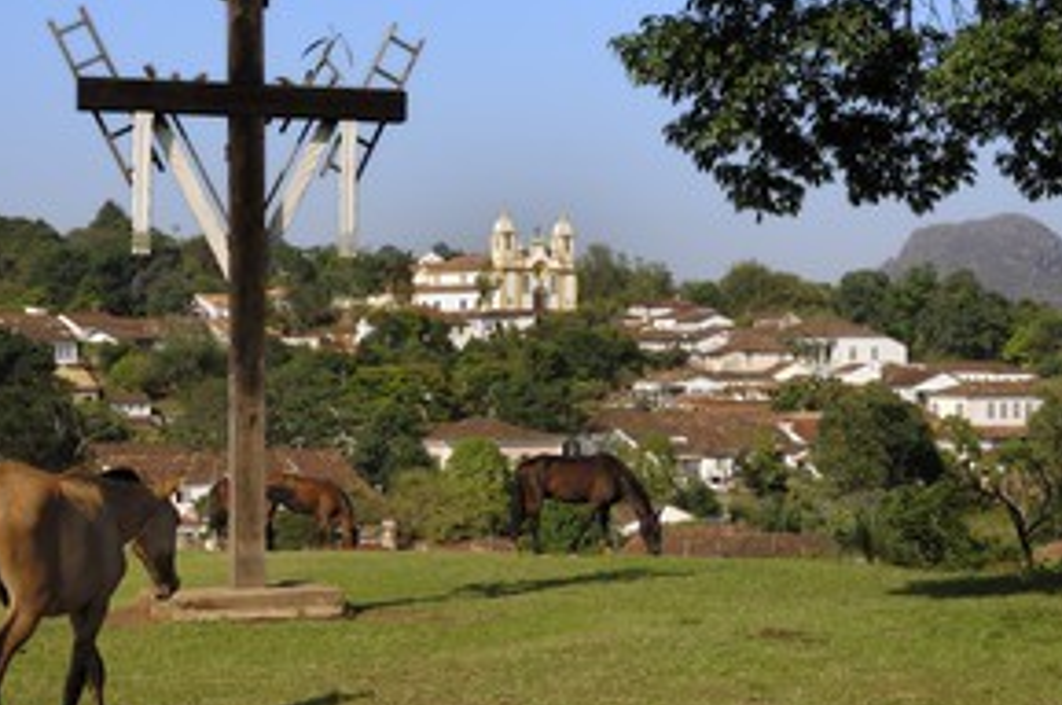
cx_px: 627
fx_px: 2063
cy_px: 272
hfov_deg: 28.8
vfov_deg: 19.4
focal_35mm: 70
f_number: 9
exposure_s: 1/160
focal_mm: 32
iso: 100
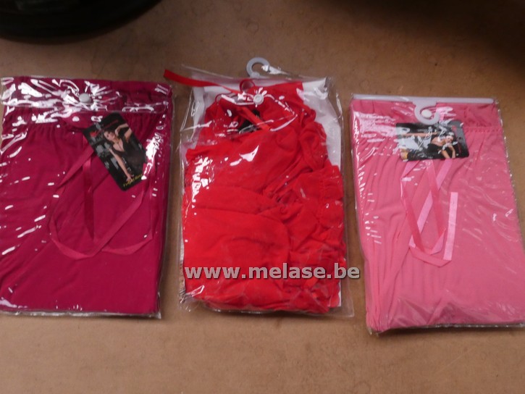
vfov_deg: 66.0
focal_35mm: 20
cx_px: 262
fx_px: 303
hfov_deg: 81.7
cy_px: 197
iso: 400
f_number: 8
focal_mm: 3.6
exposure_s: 1/60
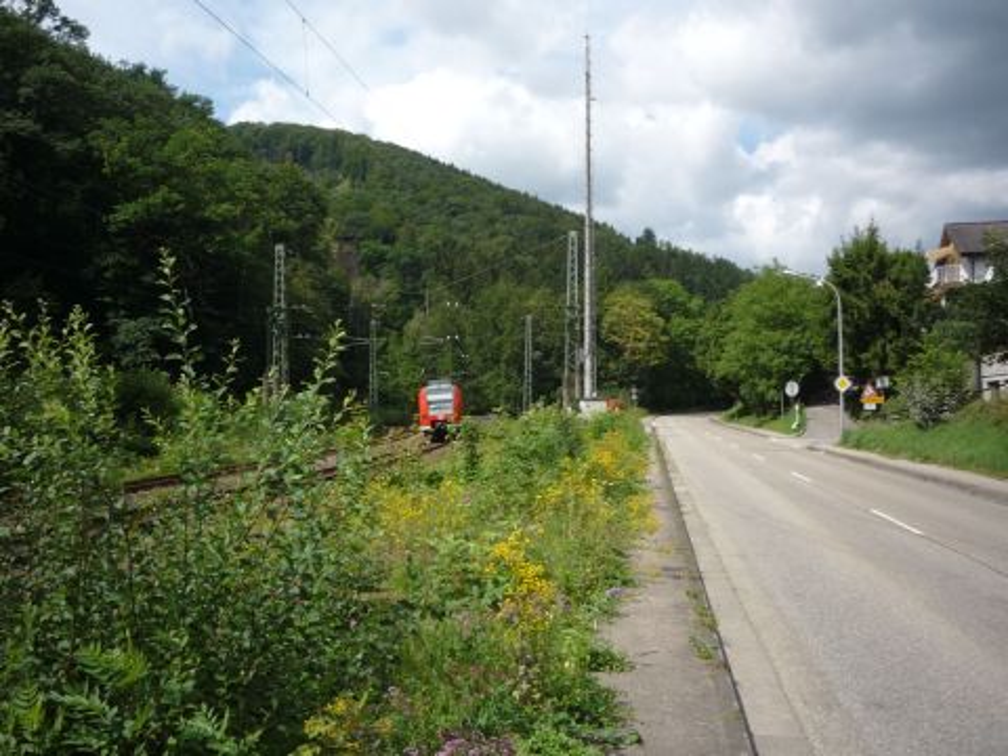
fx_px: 932
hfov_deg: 56.8
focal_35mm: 32
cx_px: 504
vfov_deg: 44.2
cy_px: 378
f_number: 5
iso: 100
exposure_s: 1/400
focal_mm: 5.2
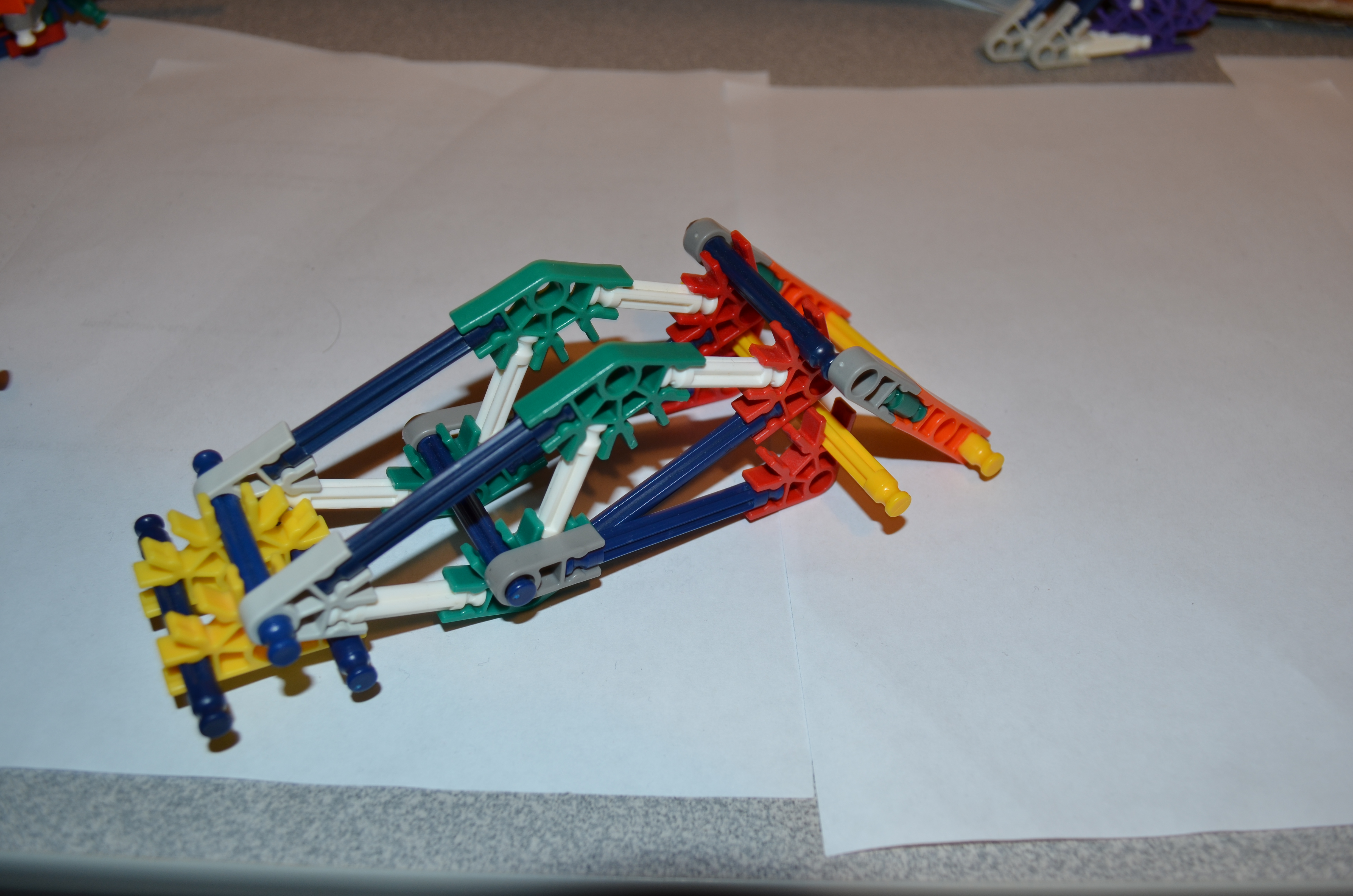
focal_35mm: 33
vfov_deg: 39.8
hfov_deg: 57.3
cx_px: 676
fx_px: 1238
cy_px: 448
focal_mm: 22
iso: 200
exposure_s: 1/30
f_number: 5.6
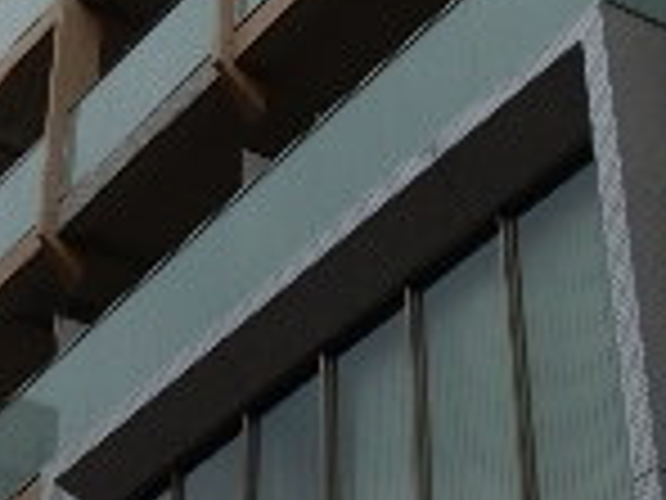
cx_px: 450
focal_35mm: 108
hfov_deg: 18.2
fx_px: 2078
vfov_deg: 13.3
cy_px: -104
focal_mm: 4.5
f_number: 3.7
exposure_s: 1/640
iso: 125
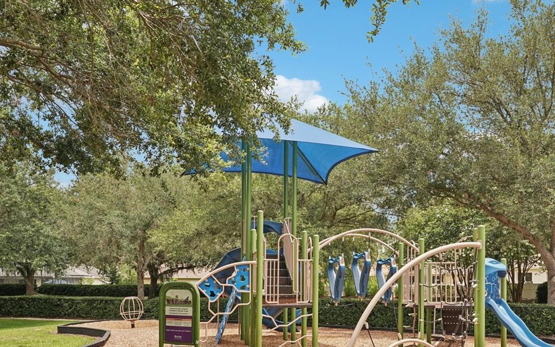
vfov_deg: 36.0
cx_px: 325
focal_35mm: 34
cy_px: 279
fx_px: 514
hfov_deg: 56.4
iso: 400
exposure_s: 1/400
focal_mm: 22
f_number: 8
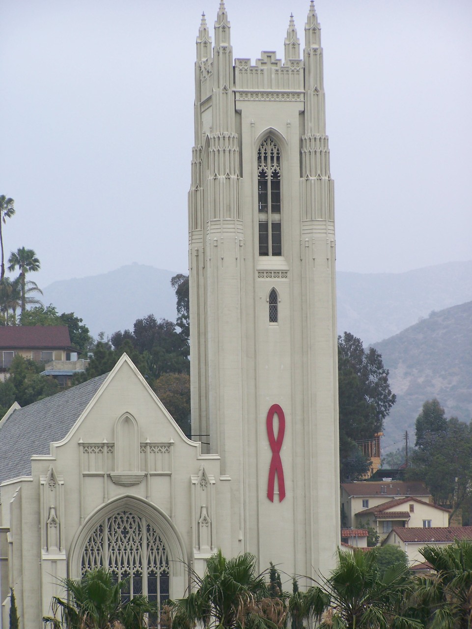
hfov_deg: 8.8
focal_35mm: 169
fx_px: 3070
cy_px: 314
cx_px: 236
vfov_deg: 11.7
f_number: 4.5
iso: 80
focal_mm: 28
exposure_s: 1/640
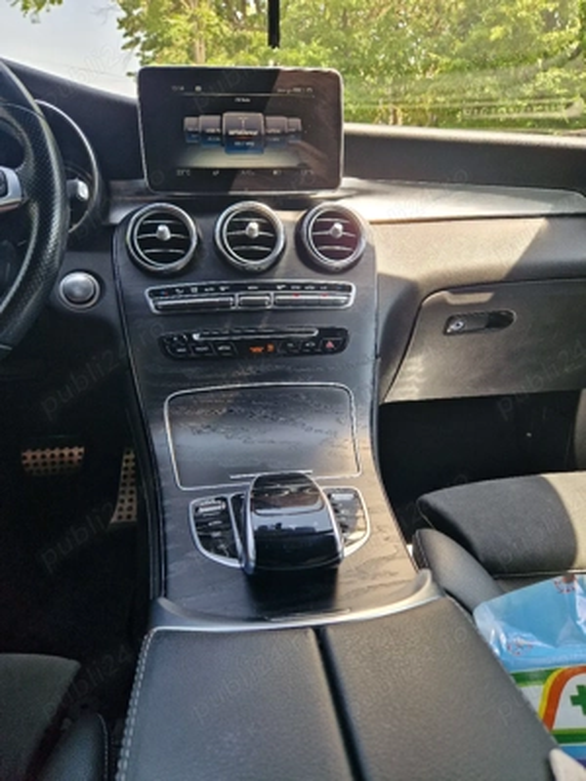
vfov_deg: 73.9
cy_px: 390
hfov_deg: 58.9
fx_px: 519
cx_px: 293
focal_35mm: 23
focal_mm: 5.4
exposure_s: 1/182
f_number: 1.8
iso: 50
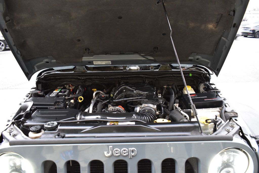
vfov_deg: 43.6
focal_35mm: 30
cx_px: 130
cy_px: 86
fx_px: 216
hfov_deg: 61.9
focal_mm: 20
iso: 1600
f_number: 5.6
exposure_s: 1/15
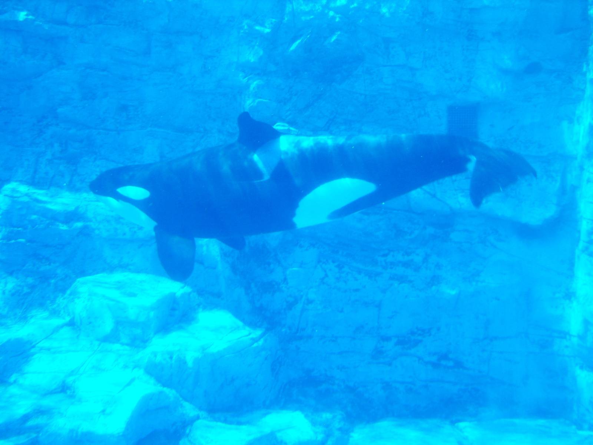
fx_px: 1062
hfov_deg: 31.2
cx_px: 296
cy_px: 222
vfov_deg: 23.7
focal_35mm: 62
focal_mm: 13
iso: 50
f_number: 3.8
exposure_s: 1/125
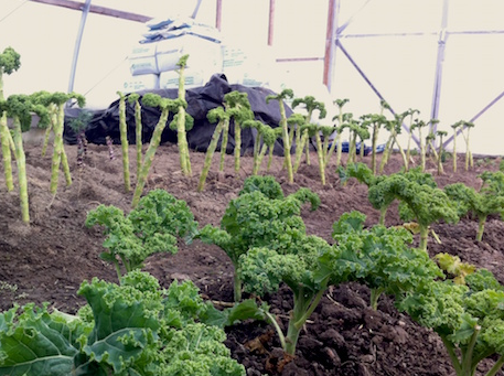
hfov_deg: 41.1
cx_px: 204
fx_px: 669
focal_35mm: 46
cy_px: 228
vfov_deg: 31.3
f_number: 2.8
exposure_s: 1/167
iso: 80
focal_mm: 3.85
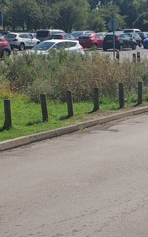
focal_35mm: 107
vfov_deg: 19.5
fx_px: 691
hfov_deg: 12.2
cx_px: 101
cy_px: 113
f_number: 1.8
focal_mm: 5.23
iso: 25
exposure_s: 1/1527
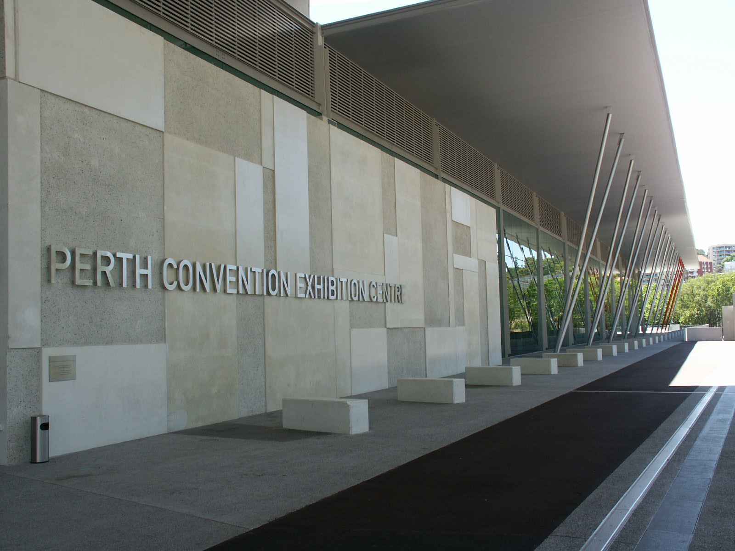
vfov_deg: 37.7
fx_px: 807
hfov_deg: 49.0
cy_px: 276
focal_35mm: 38
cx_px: 368
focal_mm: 9.95
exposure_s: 1/180
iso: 100
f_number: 4.5
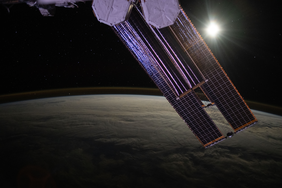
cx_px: 141
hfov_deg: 65.5
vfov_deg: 46.4
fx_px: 219
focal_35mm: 28
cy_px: 94
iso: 6400
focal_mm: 28
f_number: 1.4
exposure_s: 1/4
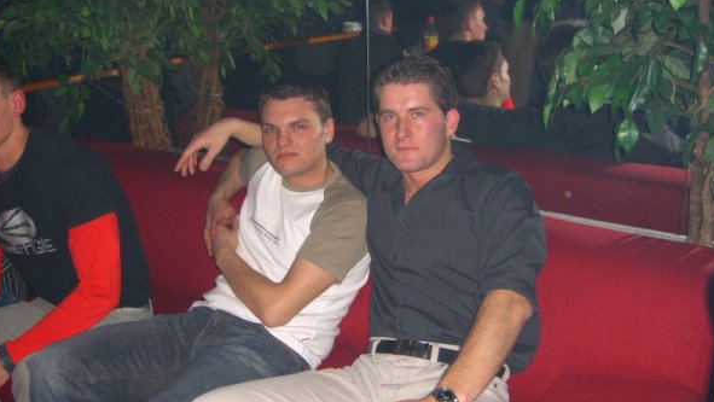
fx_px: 795
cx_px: 356
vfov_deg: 28.3
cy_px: 250
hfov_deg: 48.3
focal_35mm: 42
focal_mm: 7.9
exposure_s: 1/60
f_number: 2.8
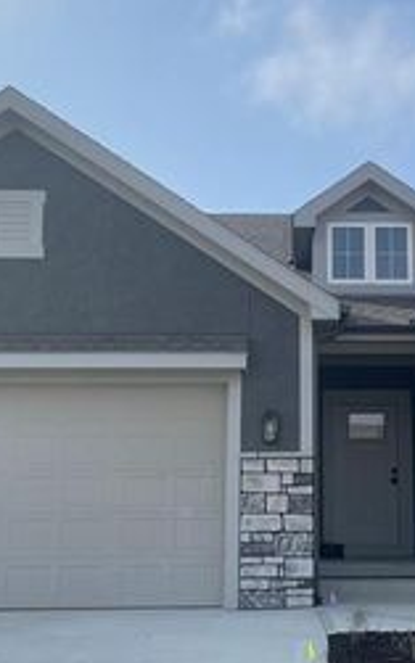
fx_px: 995
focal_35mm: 55
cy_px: 363
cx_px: 309
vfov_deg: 36.9
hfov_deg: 23.3
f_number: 1.6
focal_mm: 4.2
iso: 32
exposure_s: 1/2882
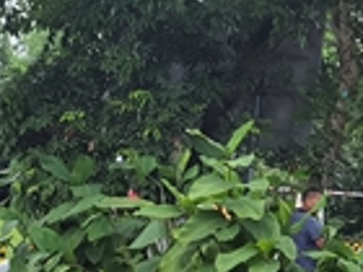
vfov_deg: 9.0
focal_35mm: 160
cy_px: 440
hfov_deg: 11.6
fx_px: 1678
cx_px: -244
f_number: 1.9
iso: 50
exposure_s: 1/164
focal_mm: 6.71
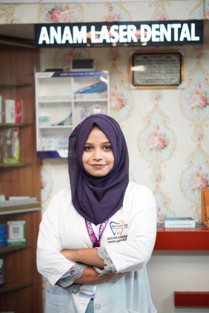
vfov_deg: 37.8
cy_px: 156
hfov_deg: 25.8
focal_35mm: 52
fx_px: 457
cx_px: 104
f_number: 1.7
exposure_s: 1/100
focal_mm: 35
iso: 1000
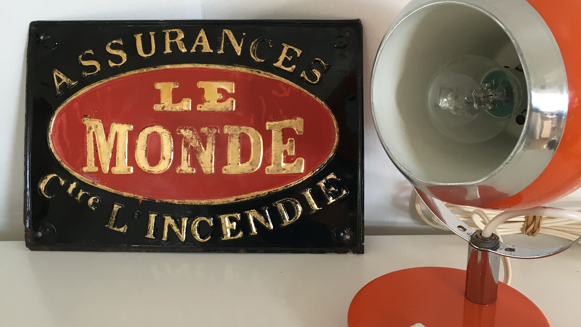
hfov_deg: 47.4
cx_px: 292
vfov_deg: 27.6
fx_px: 662
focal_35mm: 43
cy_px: 127
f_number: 2.2
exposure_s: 1/33
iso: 32
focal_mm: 4.15
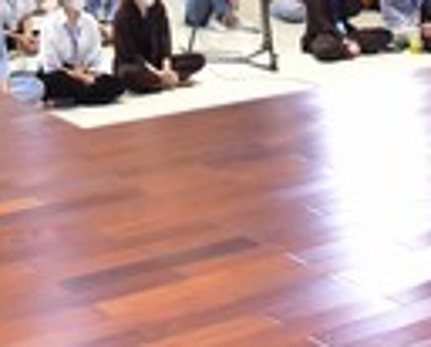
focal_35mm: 114
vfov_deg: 12.5
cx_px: 296
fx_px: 1458
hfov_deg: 16.8
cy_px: -266
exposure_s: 1/125
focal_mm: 24
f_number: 5
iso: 2500
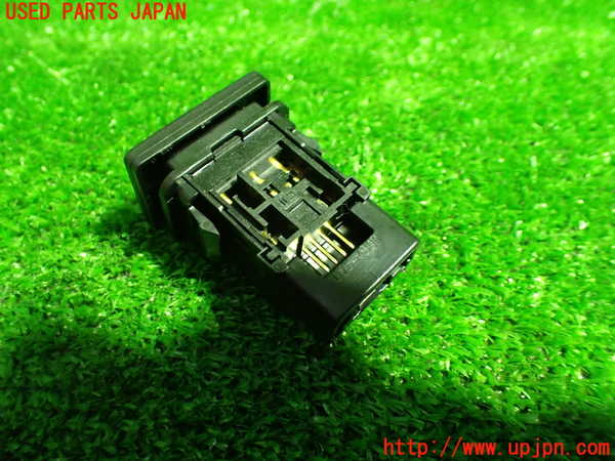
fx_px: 533
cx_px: 308
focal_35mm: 30
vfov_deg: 46.8
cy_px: 230
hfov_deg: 60.0
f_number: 2.3
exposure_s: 1/30
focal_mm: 5.4
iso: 800
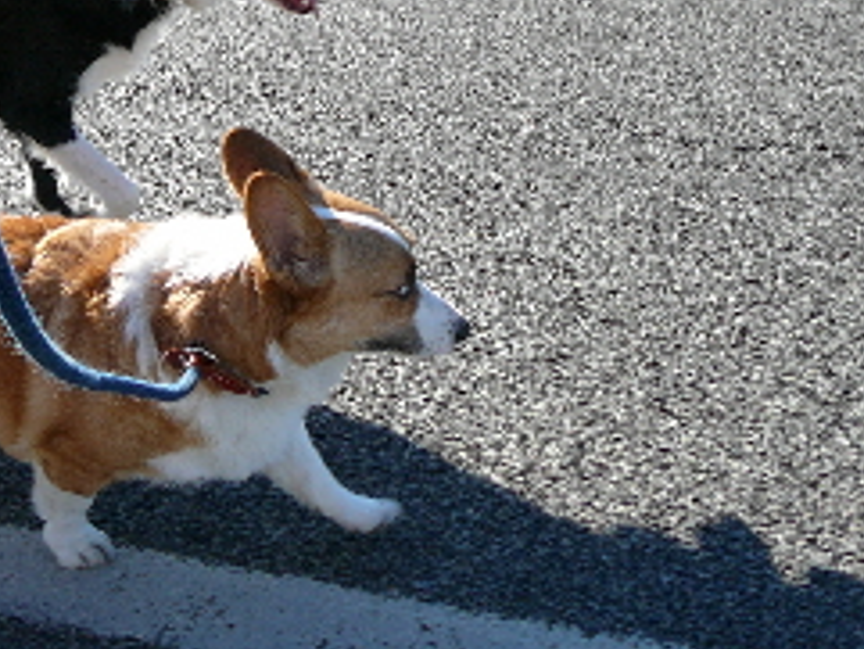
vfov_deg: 24.9
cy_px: 151
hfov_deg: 33.2
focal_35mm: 58
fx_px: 1448
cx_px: 437
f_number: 2.8
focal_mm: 5.2
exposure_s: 1/640
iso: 80
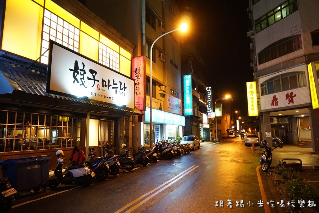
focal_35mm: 24
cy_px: 106
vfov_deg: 53.1
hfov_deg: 73.7
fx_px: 213
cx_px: 160
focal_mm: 16
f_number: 3.5
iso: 3200
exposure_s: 1/60
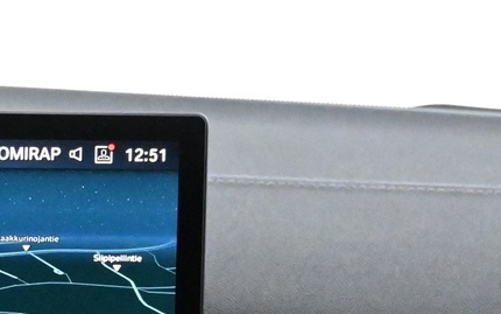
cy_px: 573
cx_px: -381
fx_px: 2677
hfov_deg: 10.1
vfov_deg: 6.5
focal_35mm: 196
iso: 11400
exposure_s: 1/50
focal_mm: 34
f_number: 5
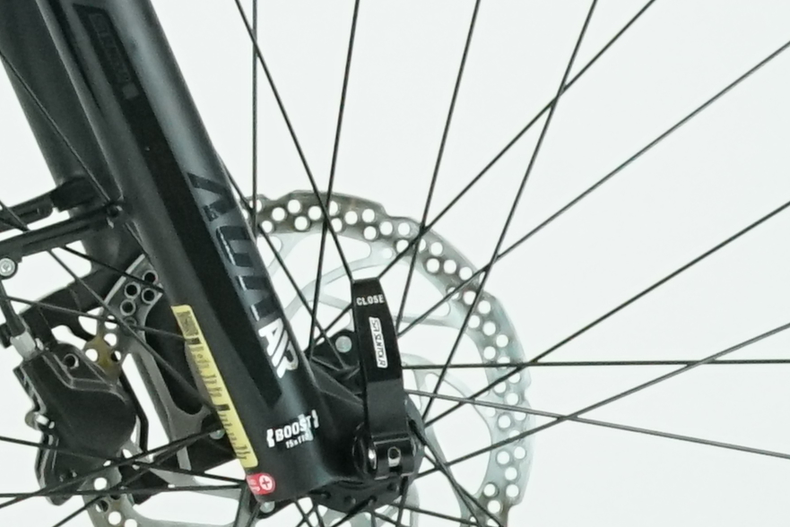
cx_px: -1347
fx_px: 7770
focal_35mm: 354
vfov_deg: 3.9
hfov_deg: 5.5
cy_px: -249
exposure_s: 1/200
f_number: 6.3
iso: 2500
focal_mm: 52
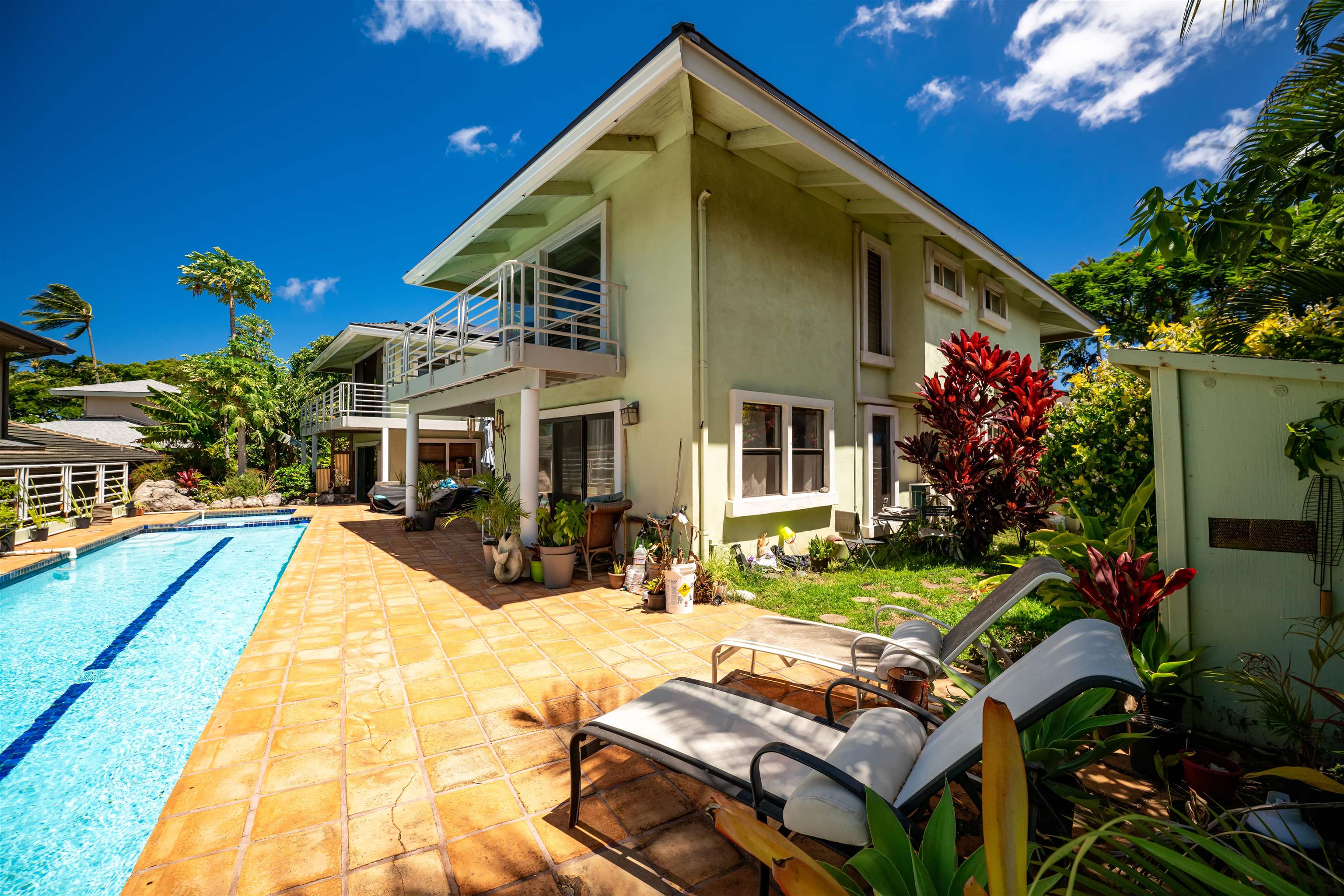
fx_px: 523
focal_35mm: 14
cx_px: 672
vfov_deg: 81.2
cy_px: 448
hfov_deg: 104.3
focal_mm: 14
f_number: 5.6
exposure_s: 1/1000
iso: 320
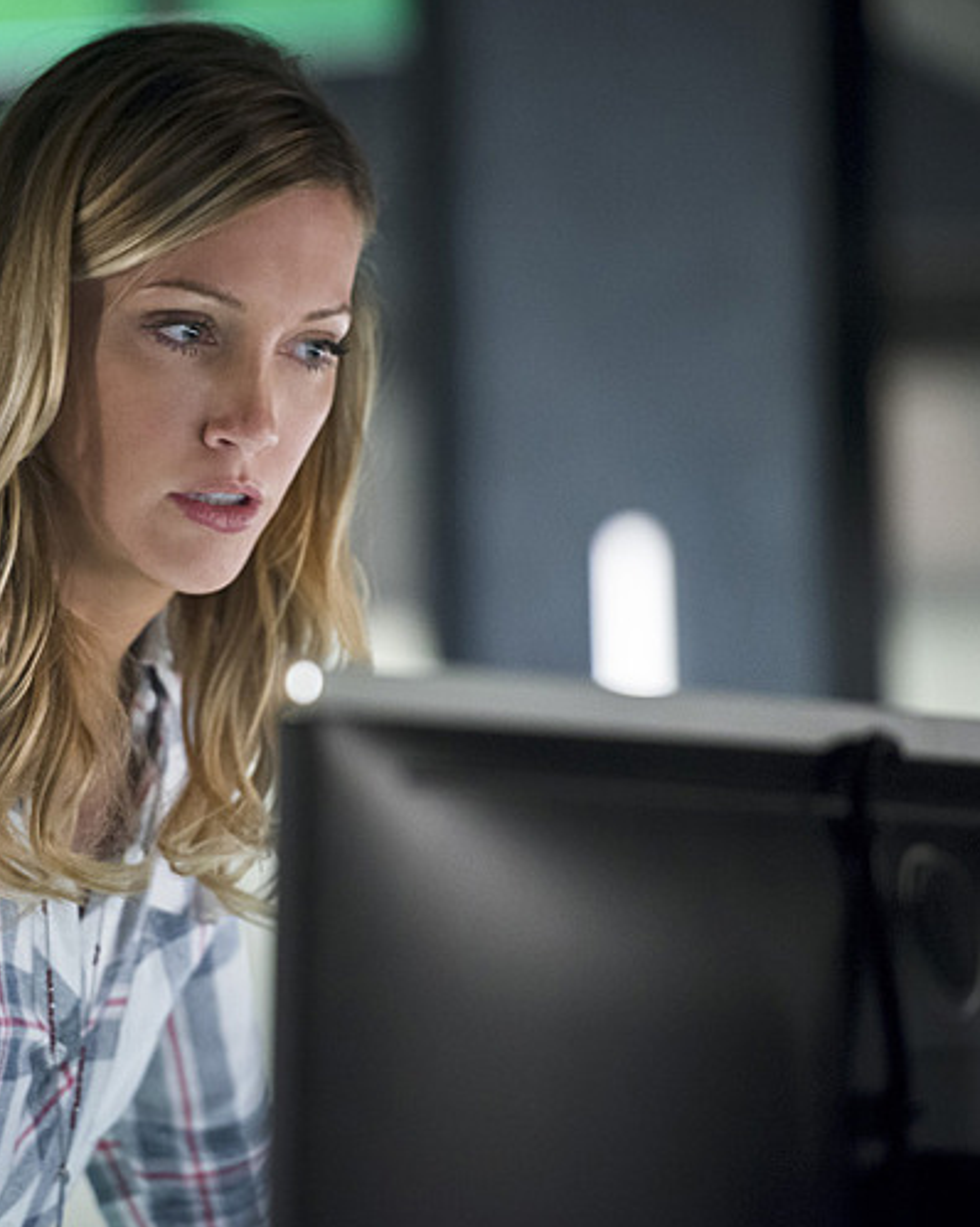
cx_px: 214
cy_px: 609
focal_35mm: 294
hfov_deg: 5.3
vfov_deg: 6.6
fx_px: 10666
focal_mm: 200
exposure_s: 1/80
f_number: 2.8
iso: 2500
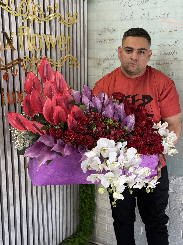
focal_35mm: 48
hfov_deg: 30.3
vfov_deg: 39.7
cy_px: 122
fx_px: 338
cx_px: 92
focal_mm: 6.76
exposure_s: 1/100
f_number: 1.78
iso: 64
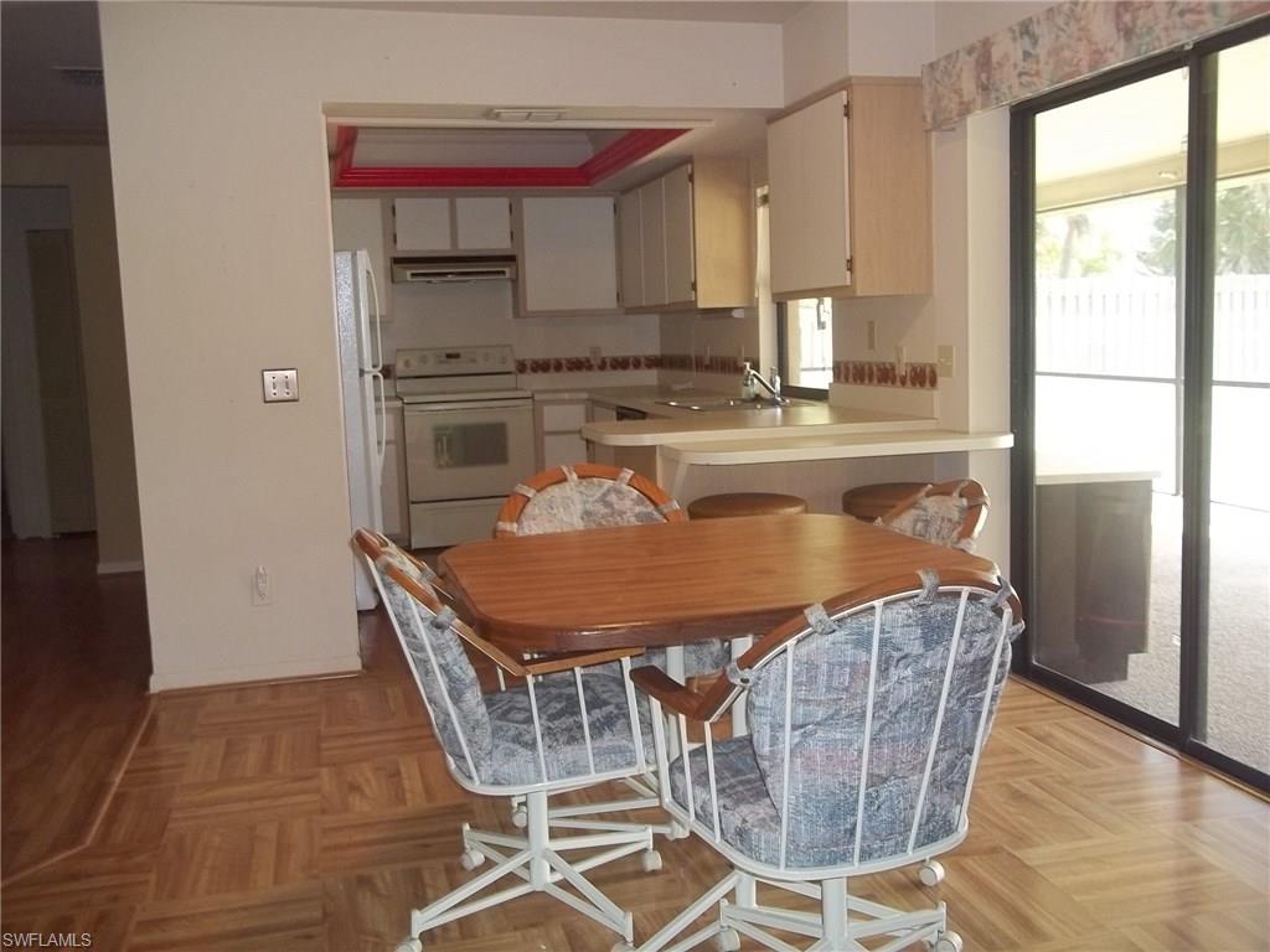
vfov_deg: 44.2
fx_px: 1174
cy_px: 476
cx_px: 635
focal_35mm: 32
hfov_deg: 56.8
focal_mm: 5.7
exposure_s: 1/30
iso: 160
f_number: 2.9
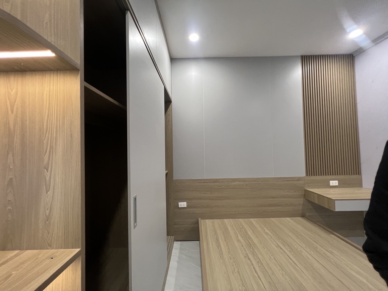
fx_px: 146
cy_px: 146
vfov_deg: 89.9
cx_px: 194
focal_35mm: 13
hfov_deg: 106.2
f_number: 1.8
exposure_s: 1/81
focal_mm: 1.57
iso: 250
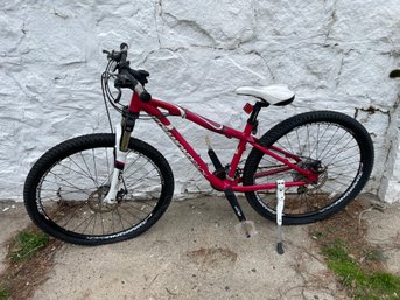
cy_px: 150
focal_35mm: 26
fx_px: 300
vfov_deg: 53.0
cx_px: 200
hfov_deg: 67.3
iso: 32
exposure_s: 1/801
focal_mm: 4.2
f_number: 1.6
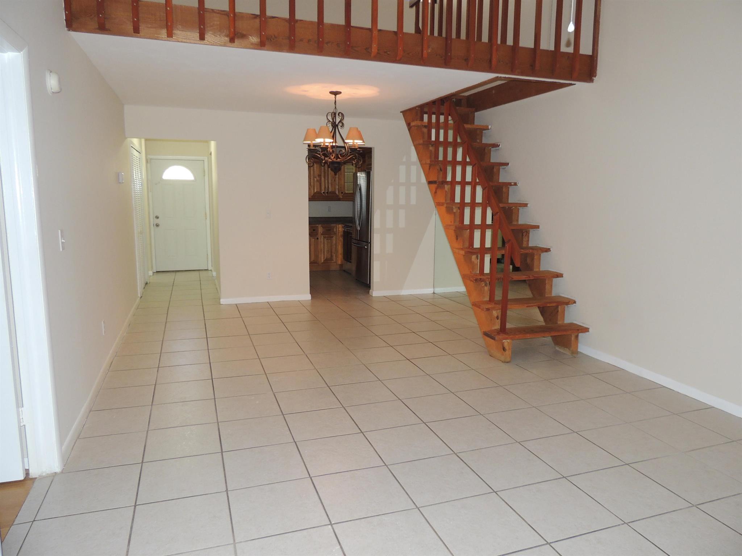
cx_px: 371
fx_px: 514
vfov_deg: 56.8
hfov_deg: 71.6
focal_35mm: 24
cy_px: 278
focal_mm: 4.3
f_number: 3
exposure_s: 1/30
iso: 200
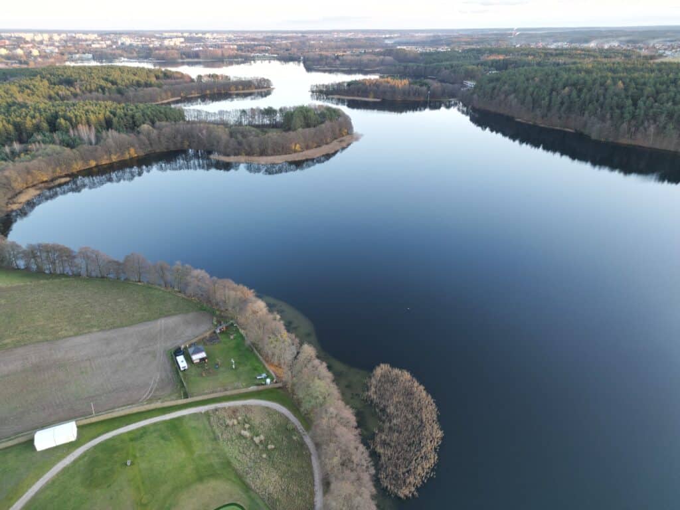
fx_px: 471
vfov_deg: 56.8
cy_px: 255
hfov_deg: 71.6
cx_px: 340
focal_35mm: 24
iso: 120
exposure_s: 1/90
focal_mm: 6.72
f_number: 1.7
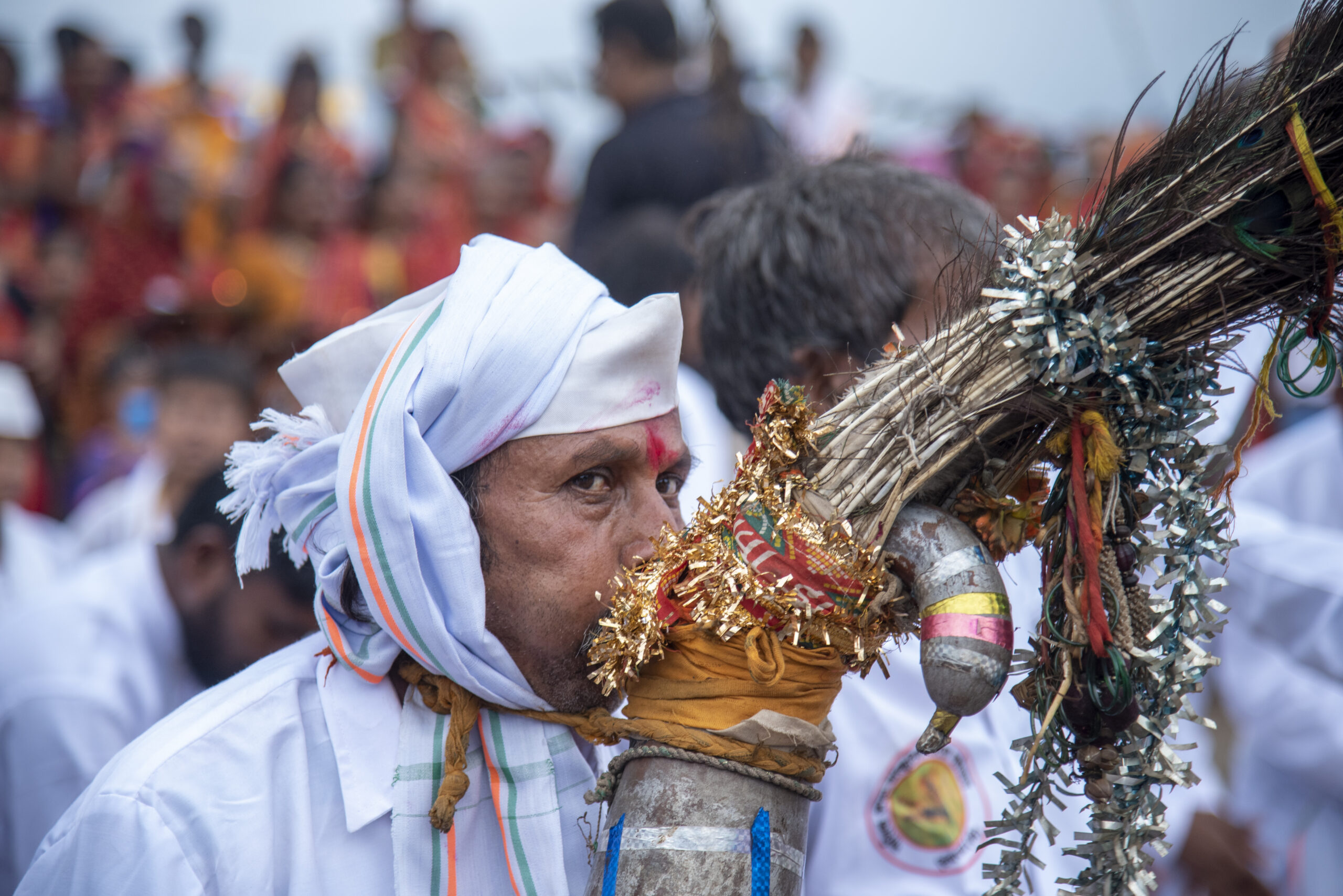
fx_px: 4478
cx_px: 672
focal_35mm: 120
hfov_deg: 17.1
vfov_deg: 11.4
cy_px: 448
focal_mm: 120
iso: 640
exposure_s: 1/640
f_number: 4
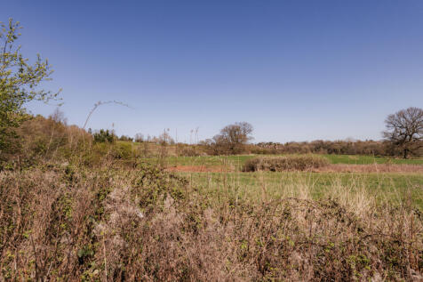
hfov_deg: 73.8
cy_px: 141
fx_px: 282
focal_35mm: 24
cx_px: 212
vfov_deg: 53.1
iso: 200
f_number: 7.1
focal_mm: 24
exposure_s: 1/1250
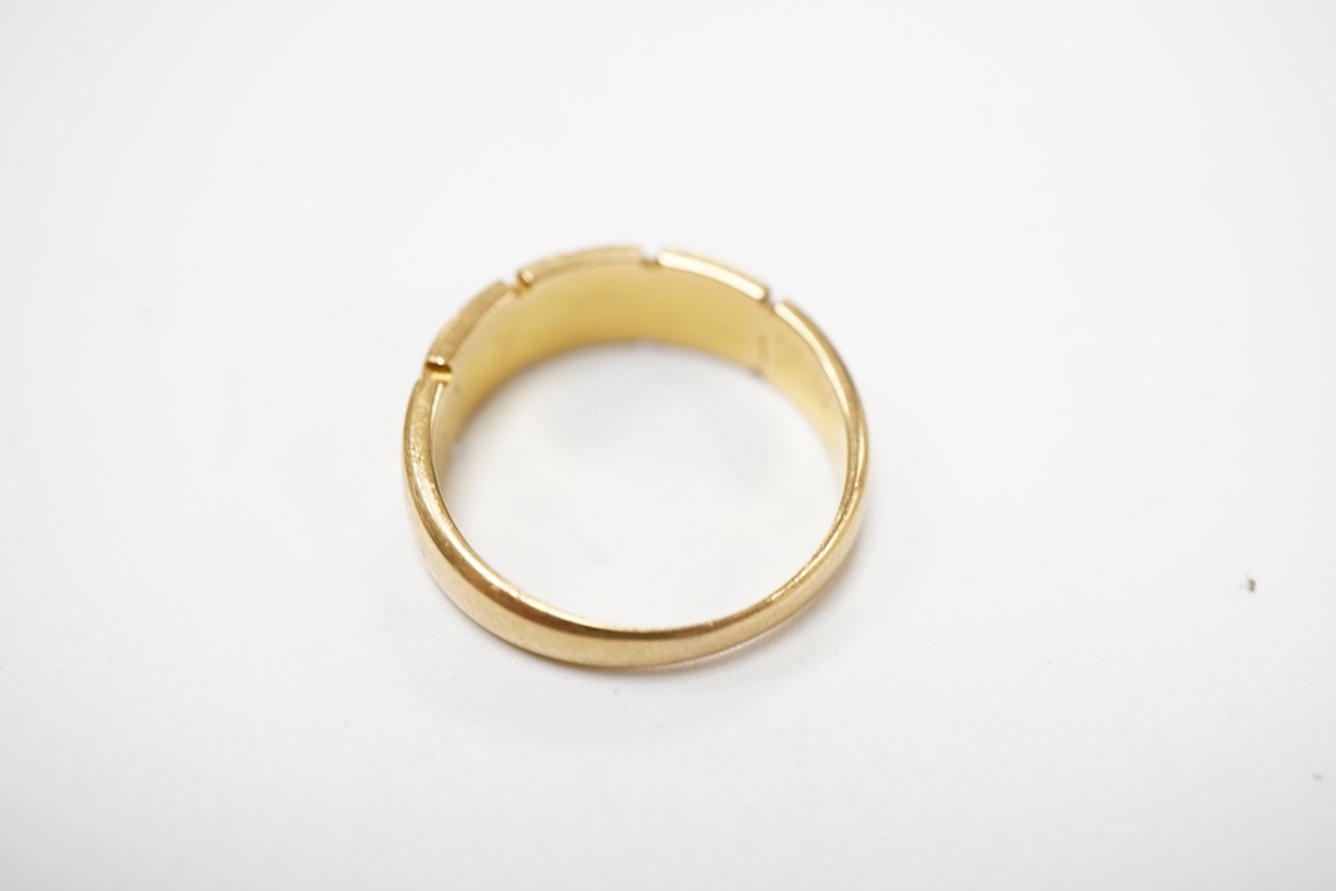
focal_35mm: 45
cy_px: 446
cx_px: 668
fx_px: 1670
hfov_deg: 43.6
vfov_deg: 29.9
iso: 1250
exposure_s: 1/125
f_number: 9
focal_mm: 30
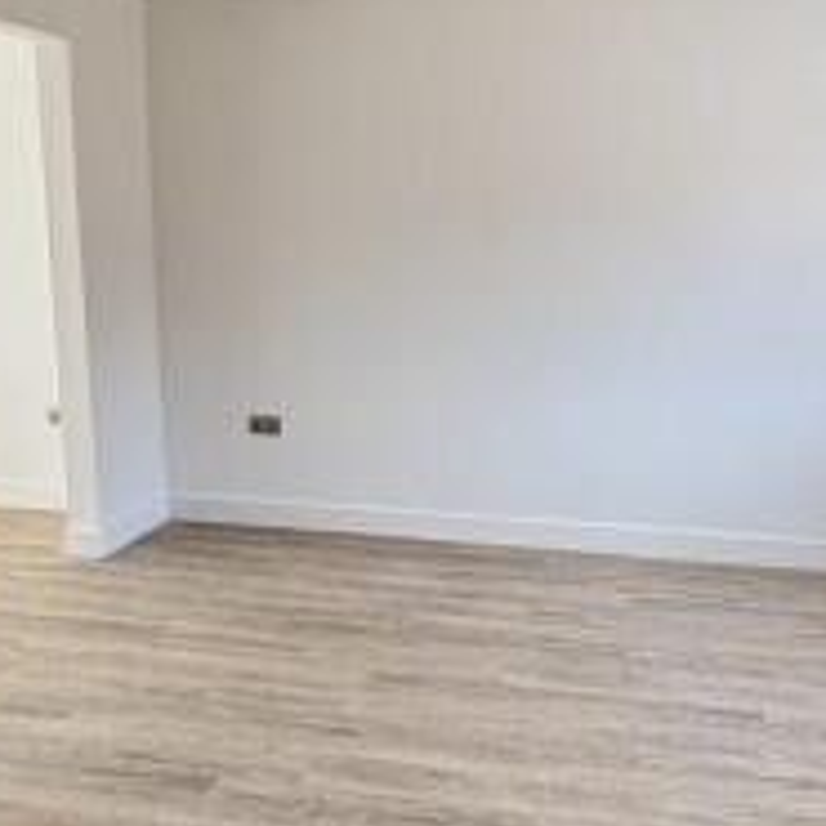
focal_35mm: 39
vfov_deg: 42.8
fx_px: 1053
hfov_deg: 42.8
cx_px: 453
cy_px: 449
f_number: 2.2
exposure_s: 1/99
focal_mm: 2.22
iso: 100
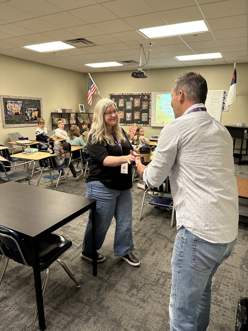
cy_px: 166
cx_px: 124
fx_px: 229
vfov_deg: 71.6
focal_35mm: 24
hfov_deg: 56.8
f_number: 1.78
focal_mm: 6.86
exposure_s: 1/60
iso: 320
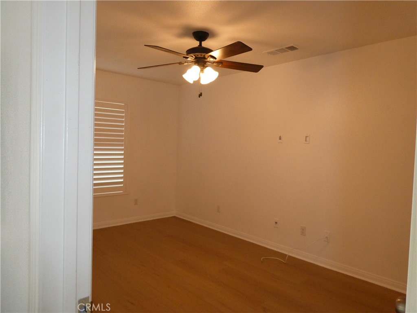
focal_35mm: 24
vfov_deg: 56.8
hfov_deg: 71.6
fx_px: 289
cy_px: 156
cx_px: 208
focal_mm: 4.3
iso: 500
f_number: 3.3
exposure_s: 1/60
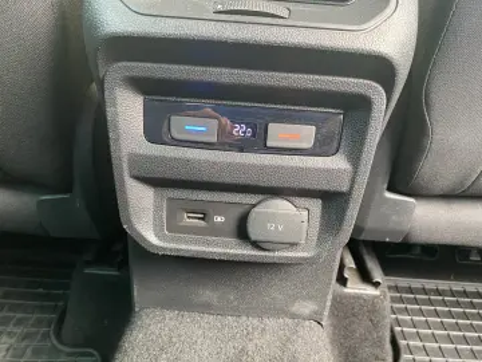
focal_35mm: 26
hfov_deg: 67.3
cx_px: 241
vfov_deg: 53.1
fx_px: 362
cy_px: 181
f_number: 1.8
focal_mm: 4.25
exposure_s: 1/60
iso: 500
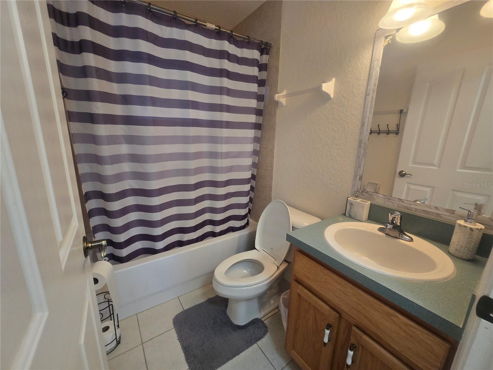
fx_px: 185
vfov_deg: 89.9
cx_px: 246
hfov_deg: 106.2
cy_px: 185
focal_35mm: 13
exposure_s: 1/60
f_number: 2.2
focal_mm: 2.2
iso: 200
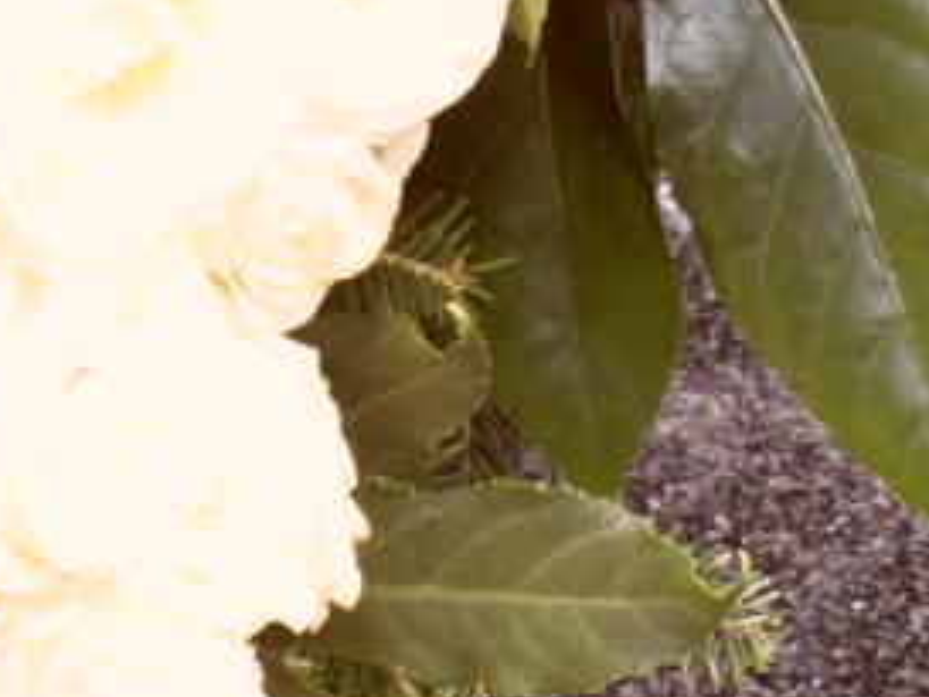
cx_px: 1586
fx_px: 8055
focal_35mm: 300
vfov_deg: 4.9
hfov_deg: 6.5
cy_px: 1183
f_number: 4.2
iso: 160
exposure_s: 1/45
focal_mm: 13.2
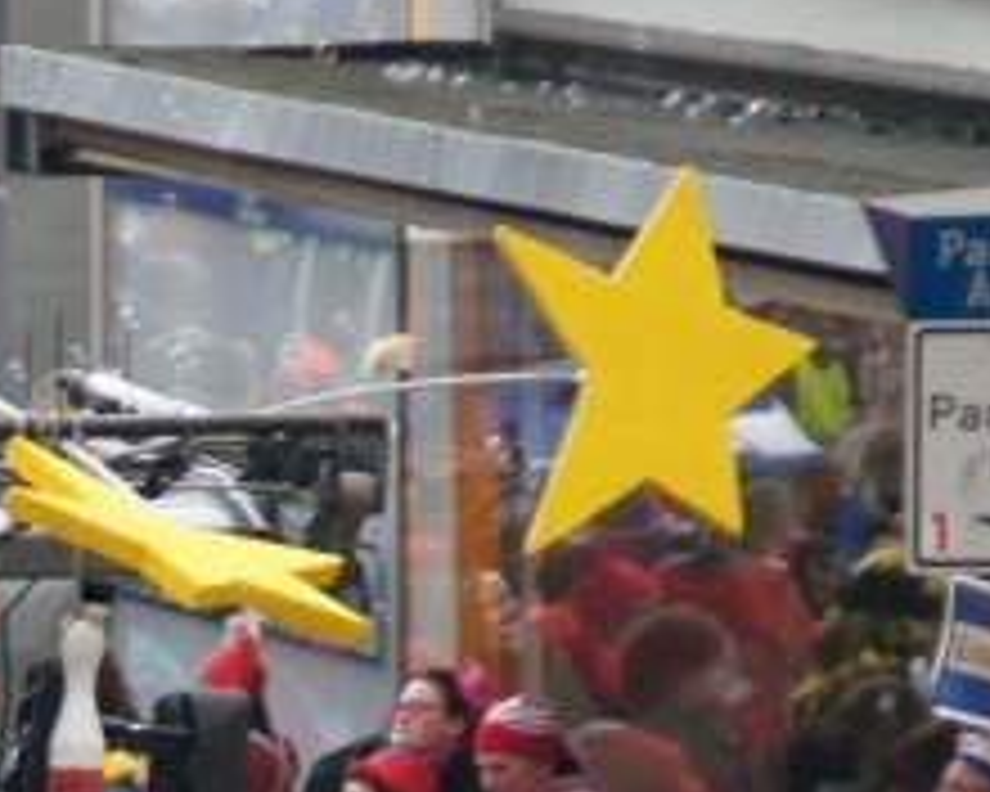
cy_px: 1030
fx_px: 22793
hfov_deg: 2.5
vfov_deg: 2.0
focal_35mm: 778
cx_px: -464
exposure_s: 1/200
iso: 800
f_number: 6.3
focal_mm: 135
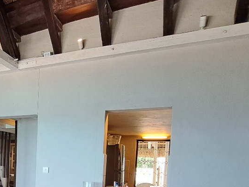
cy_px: 172
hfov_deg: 44.5
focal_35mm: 35
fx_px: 252
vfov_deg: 37.7
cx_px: -2
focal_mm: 1.74
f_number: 2.2
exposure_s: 1/50
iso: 100
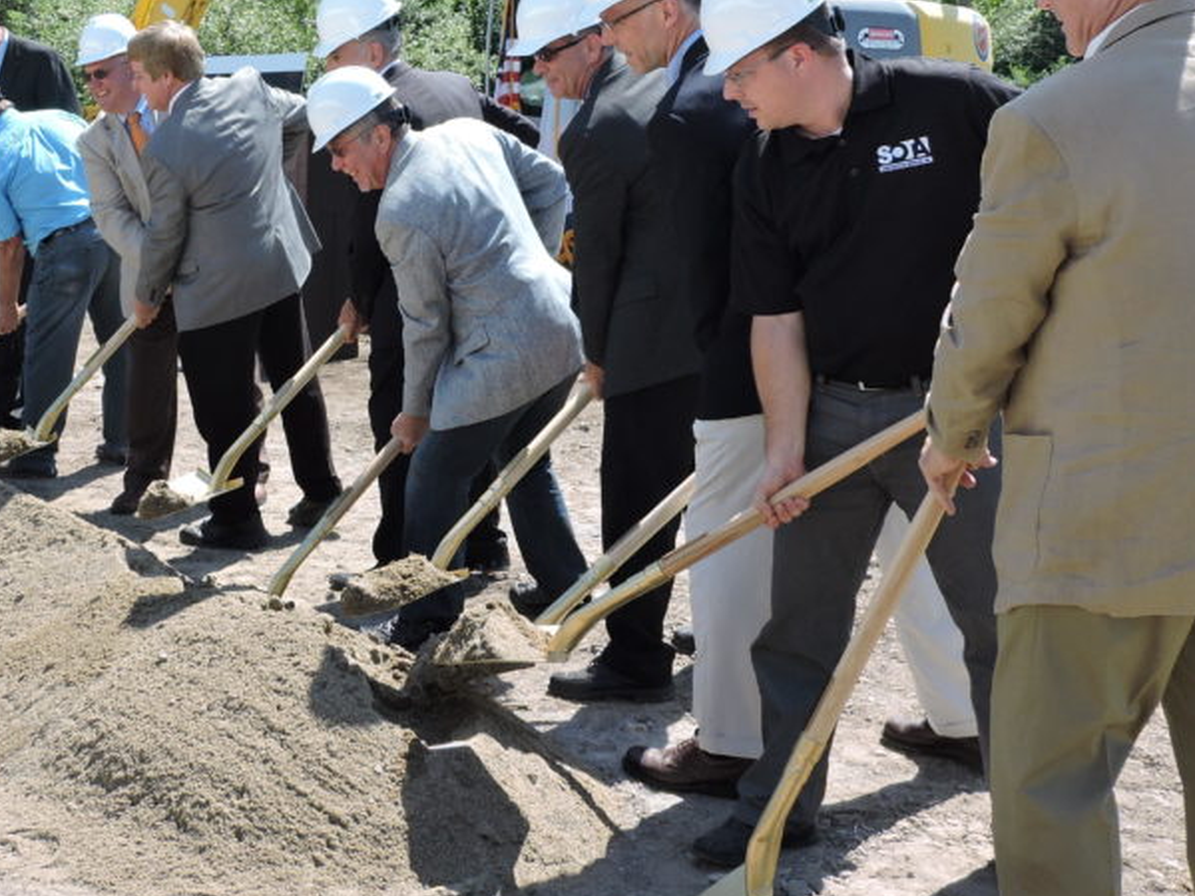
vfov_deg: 26.4
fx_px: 1899
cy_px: 278
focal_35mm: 55
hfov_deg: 34.1
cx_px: 275
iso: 100
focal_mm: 5.4
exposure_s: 1/640
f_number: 3.1
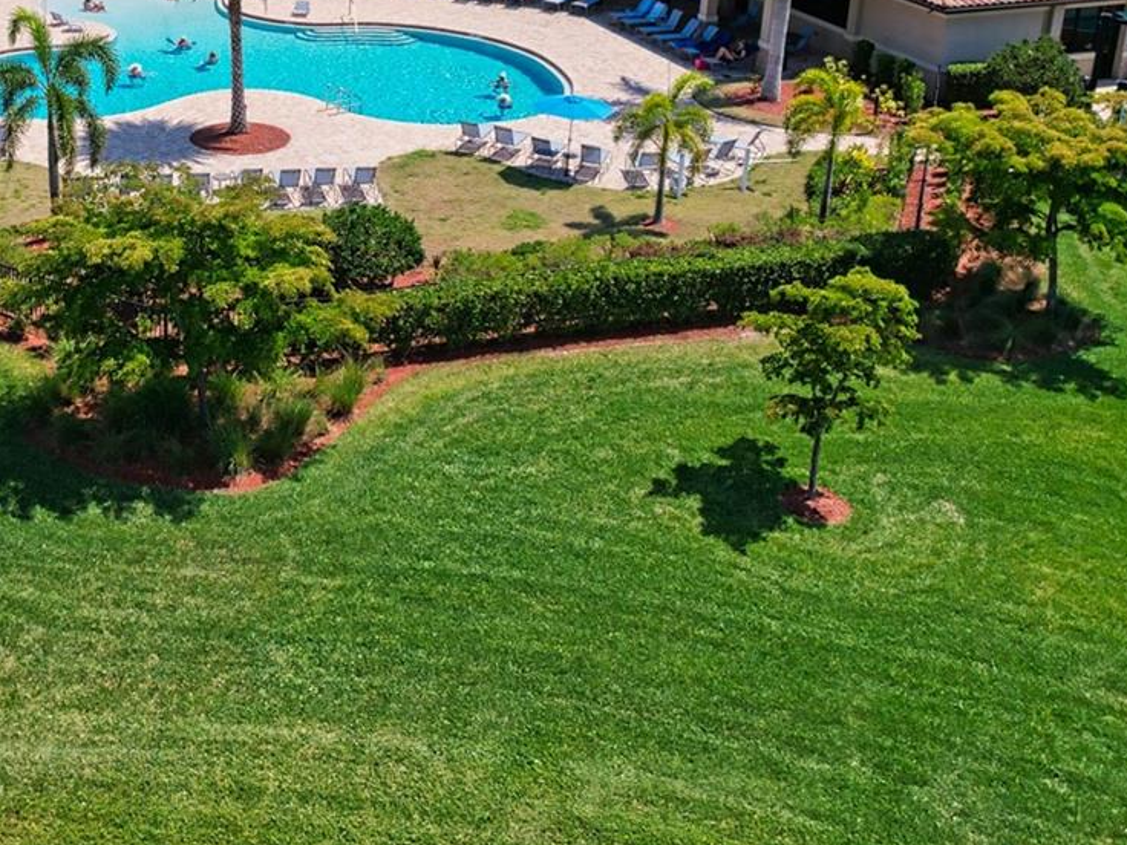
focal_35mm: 46
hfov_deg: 39.8
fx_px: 1498
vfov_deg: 30.7
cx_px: 243
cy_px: 156
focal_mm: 8.4
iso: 110
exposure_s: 1/2000
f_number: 2.8
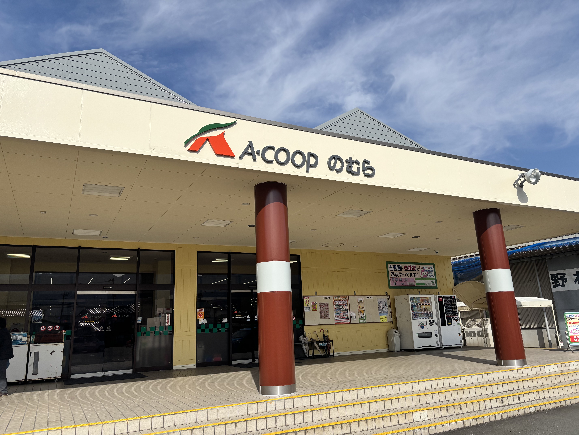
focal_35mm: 26
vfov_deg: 53.1
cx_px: 290
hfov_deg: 67.3
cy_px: 218
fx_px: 435
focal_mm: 5.96
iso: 50
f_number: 1.6
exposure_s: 1/5076
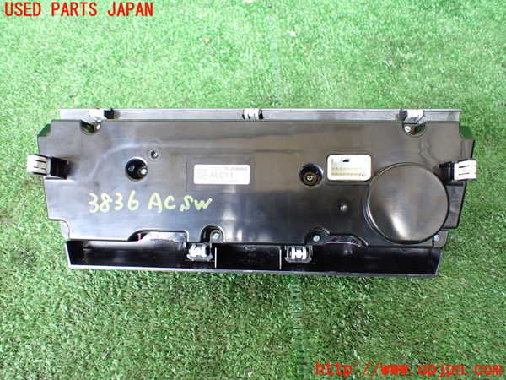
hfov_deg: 60.0
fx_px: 439
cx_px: 253
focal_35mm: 30
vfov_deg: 46.8
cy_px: 190
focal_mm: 5.4
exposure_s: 1/125
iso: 640
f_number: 2.3
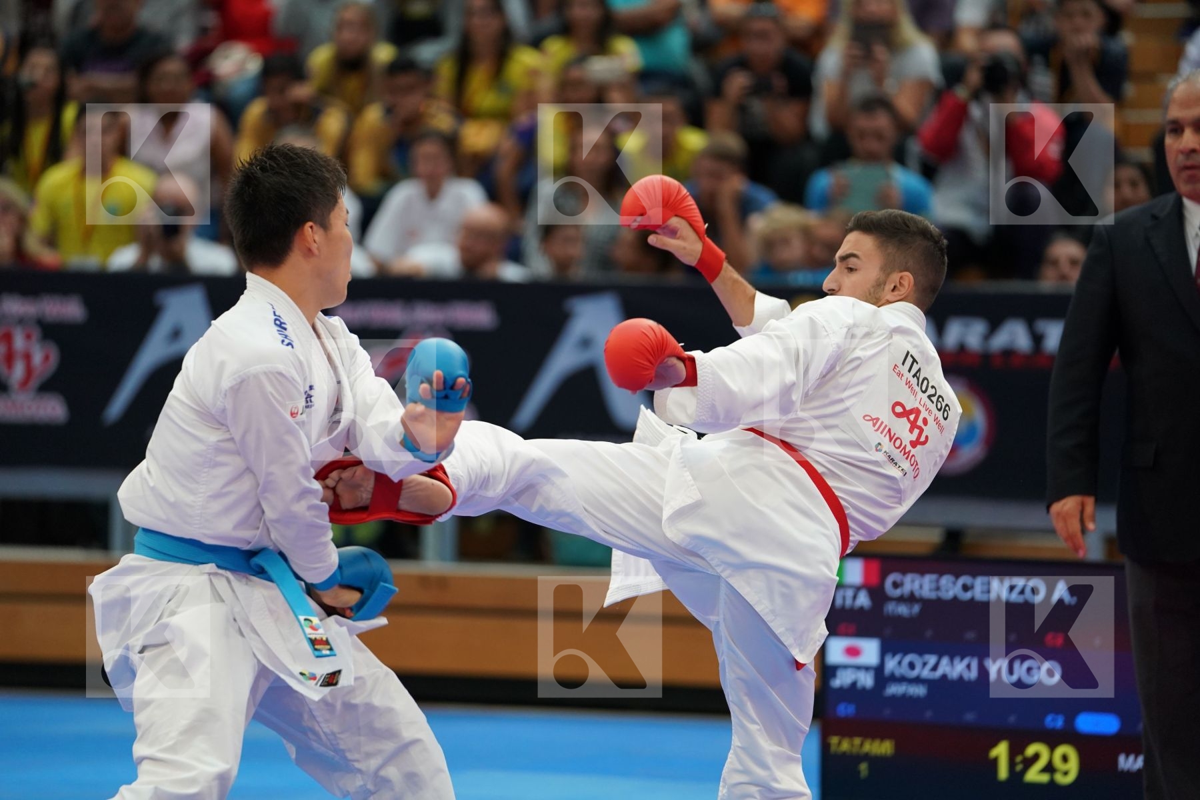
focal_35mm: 189
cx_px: 600
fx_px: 6300
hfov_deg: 10.9
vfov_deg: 7.3
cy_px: 400
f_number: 2.8
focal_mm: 189
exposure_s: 1/1000
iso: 2000
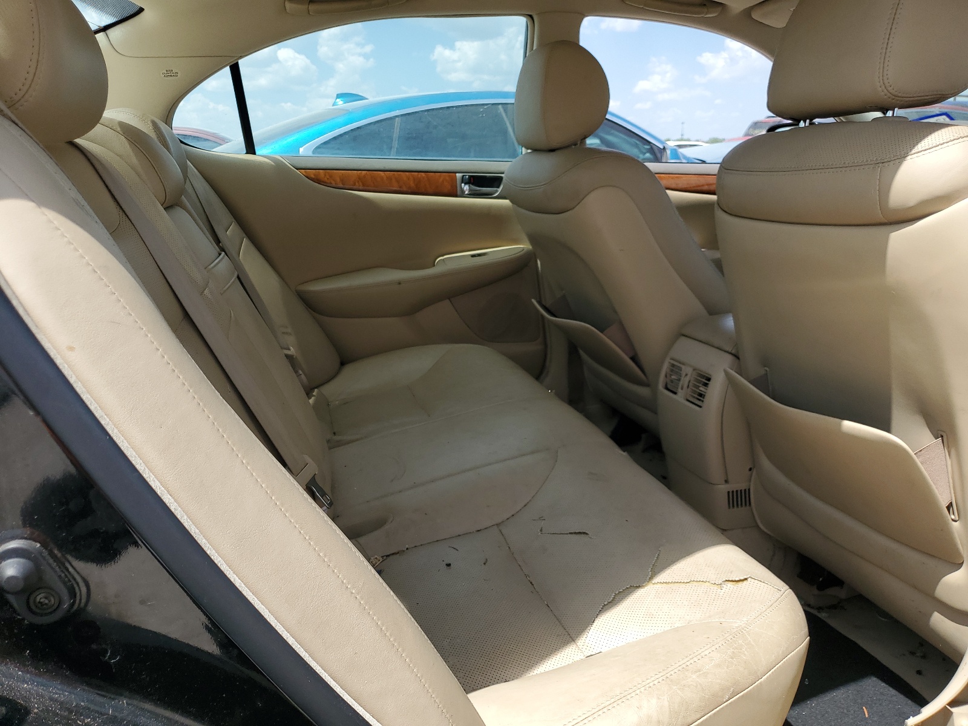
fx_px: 727
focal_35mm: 26
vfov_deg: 53.1
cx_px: 484
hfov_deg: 67.3
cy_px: 363
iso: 50
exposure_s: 1/2000
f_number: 1.5
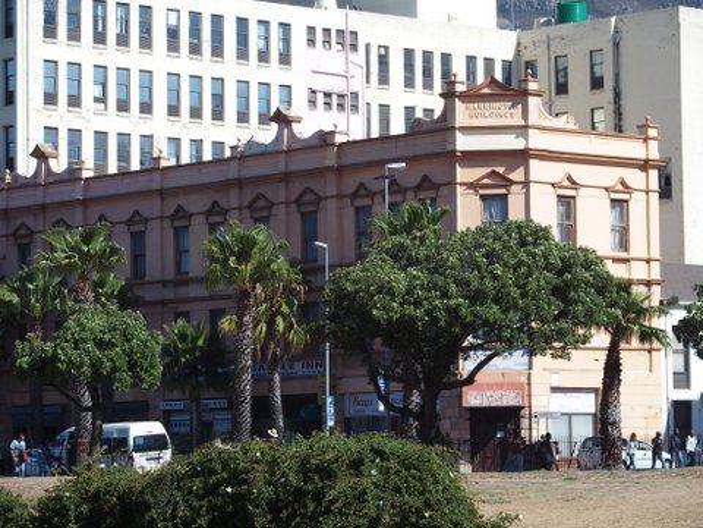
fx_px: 2742
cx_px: 352
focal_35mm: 135
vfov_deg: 11.0
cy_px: 264
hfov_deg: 14.6
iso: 100
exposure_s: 1/800
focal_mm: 28.8
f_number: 4
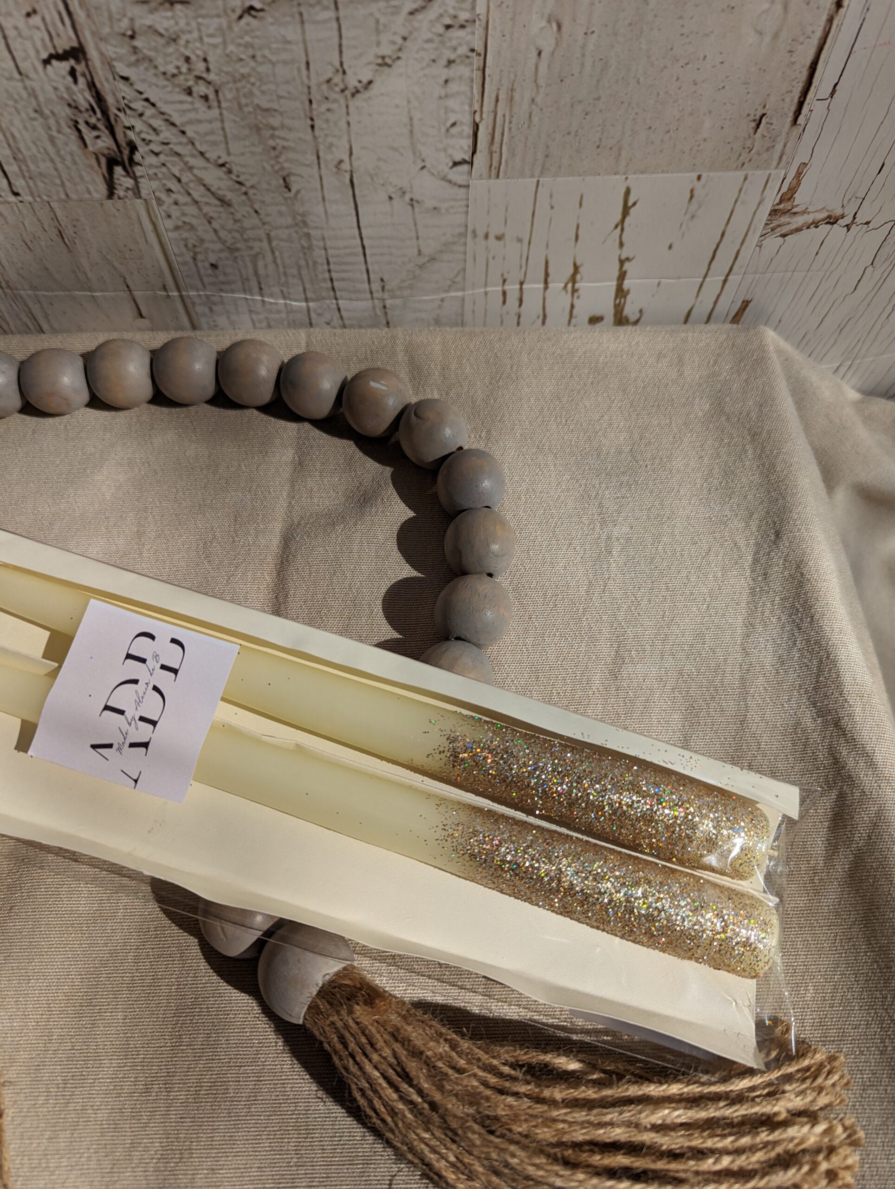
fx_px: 825
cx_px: 448
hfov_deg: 56.9
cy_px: 594
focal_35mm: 24
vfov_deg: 71.5
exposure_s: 1/2262
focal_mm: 6.81
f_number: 1.85
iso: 35
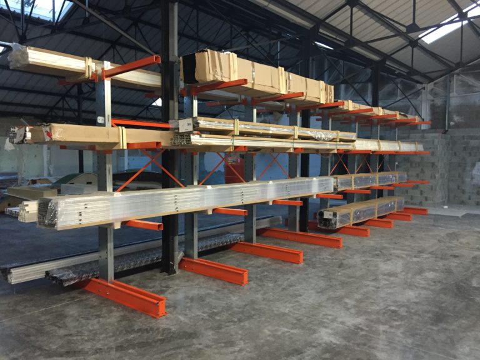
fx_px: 402
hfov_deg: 61.7
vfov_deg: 48.2
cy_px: 180
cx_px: 240
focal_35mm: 29
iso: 250
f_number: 2.2
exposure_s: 1/33
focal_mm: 4.15
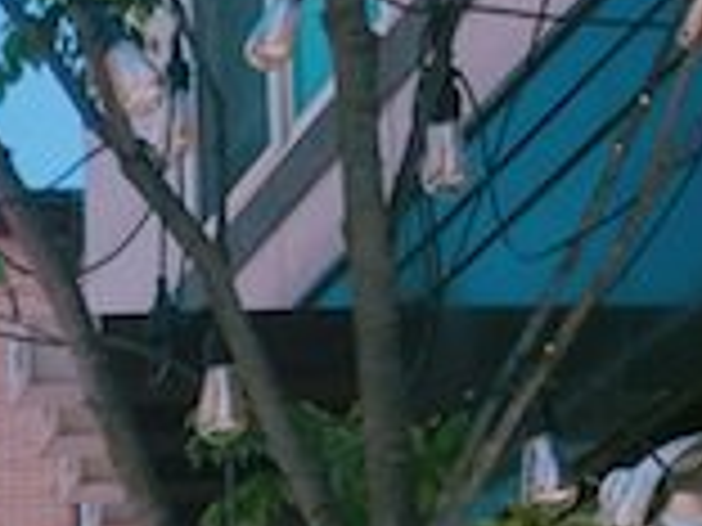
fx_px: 2717
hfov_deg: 12.4
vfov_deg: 10.0
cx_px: -824
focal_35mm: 134
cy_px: 1142
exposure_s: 1/974
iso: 25
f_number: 2.2
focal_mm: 4.15
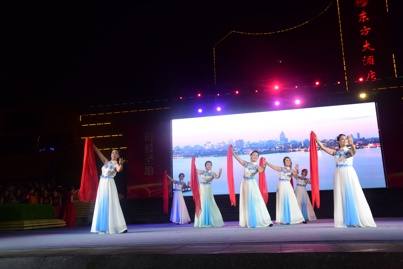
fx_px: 358
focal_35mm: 32
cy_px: 134
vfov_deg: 41.1
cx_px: 202
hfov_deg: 58.7
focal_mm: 32
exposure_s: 1/30
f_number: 9
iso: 450
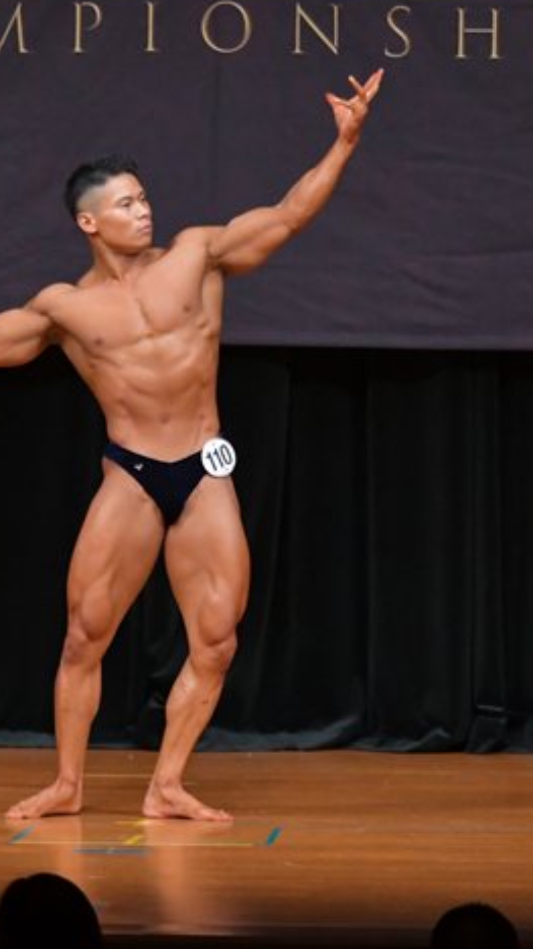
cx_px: 177
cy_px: 432
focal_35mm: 376
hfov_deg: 3.2
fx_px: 9454
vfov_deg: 5.7
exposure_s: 1/400
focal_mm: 145
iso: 4000
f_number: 5.6
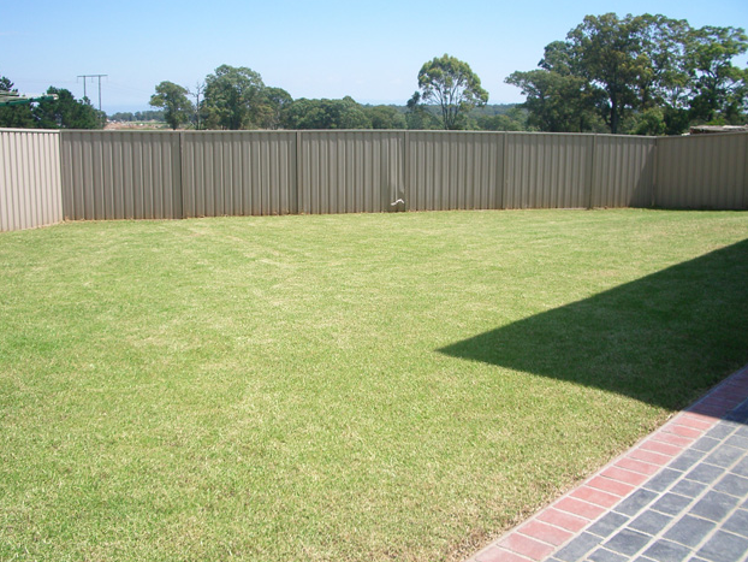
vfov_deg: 39.7
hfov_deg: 51.3
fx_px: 778
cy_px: 282
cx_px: 370
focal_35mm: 36
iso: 80
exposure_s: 1/400
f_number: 4.3
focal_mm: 5.8
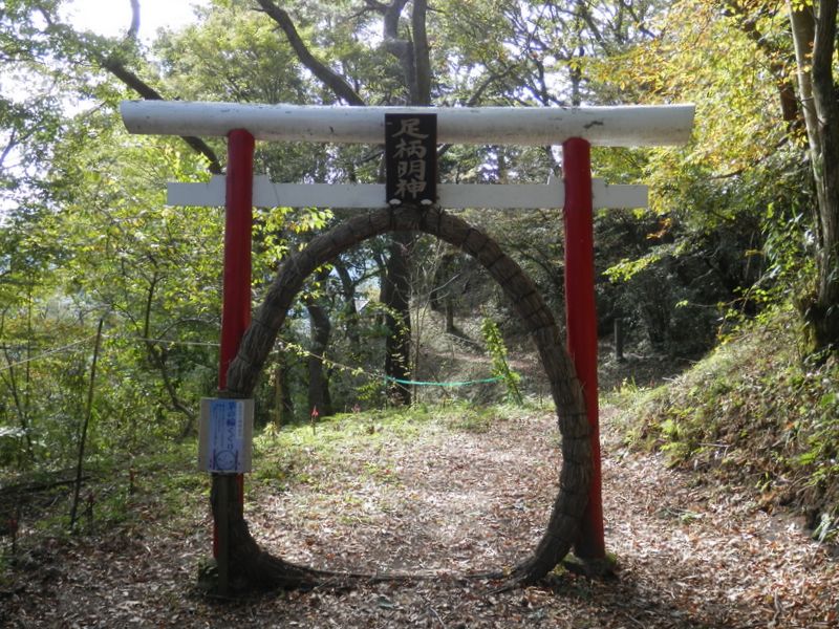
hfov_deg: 50.1
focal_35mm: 37
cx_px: 420
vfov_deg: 38.7
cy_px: 314
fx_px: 897
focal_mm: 6.6
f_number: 3.6
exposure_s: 1/80
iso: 80
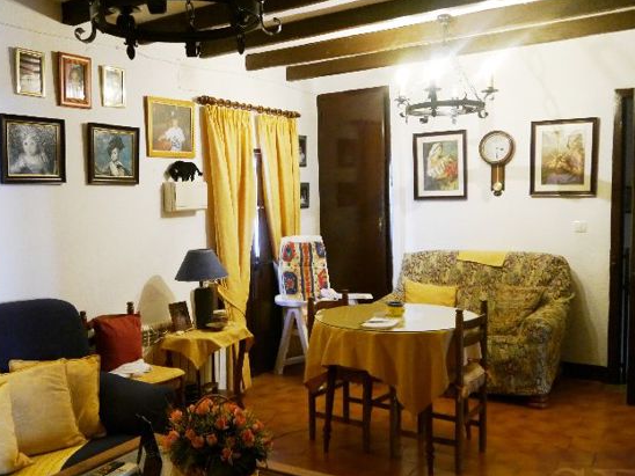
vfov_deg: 39.6
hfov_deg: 50.9
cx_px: 246
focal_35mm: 36
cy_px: 264
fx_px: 660
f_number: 3.5
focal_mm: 14
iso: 1600
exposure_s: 1/40
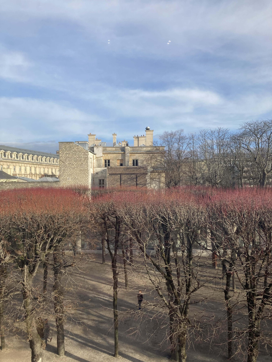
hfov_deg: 49.7
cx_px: 136
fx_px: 293
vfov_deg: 63.4
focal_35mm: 28
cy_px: 181
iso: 20
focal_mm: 3.99
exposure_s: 1/1372
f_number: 1.8
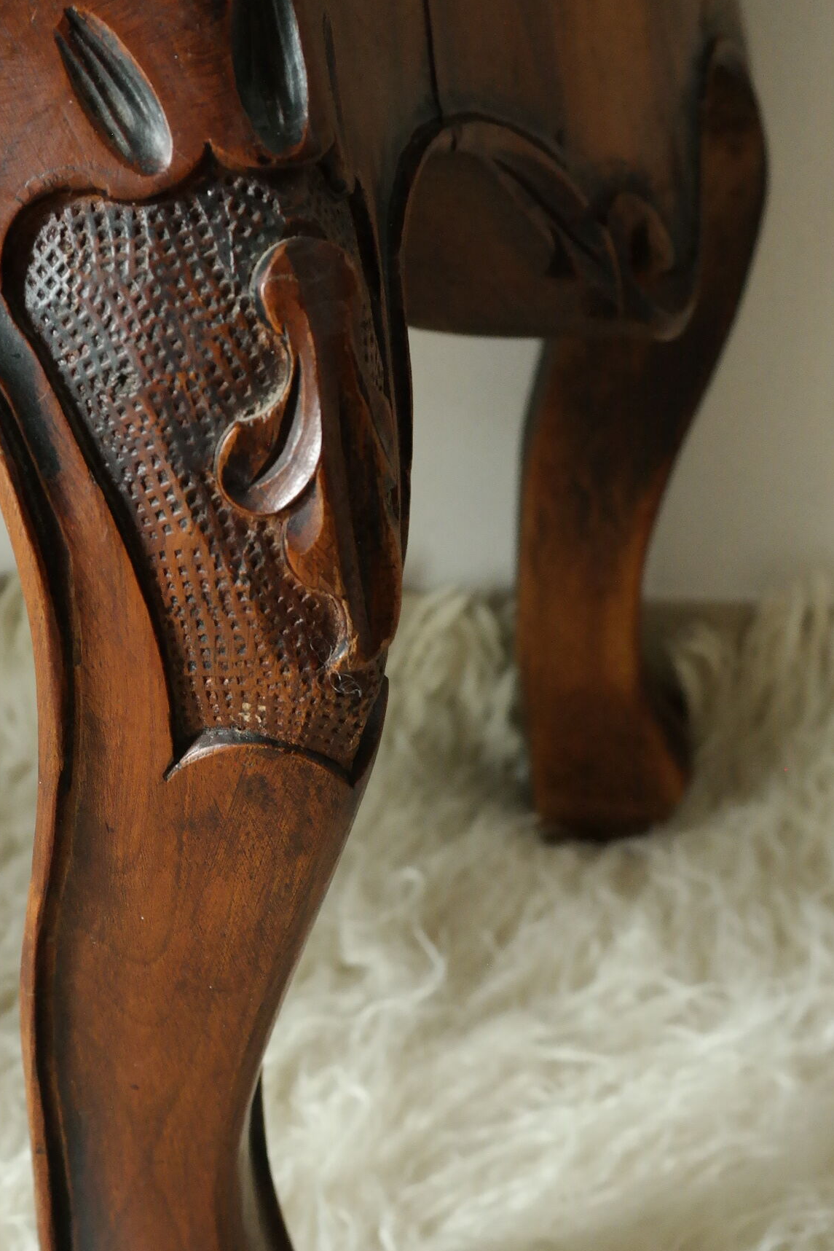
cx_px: 167
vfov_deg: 38.2
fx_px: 1806
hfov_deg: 25.5
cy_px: 603
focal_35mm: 52
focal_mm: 20
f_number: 5.6
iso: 1600
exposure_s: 1/50
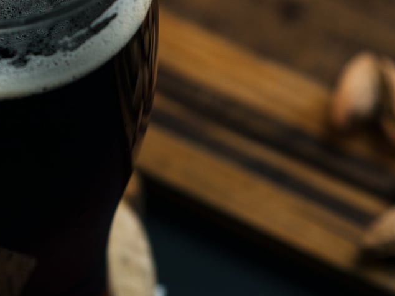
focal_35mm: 361
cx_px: 80
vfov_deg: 4.1
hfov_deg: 5.5
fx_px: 4122
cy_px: 168
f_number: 2
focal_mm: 56
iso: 200
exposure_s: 1/320
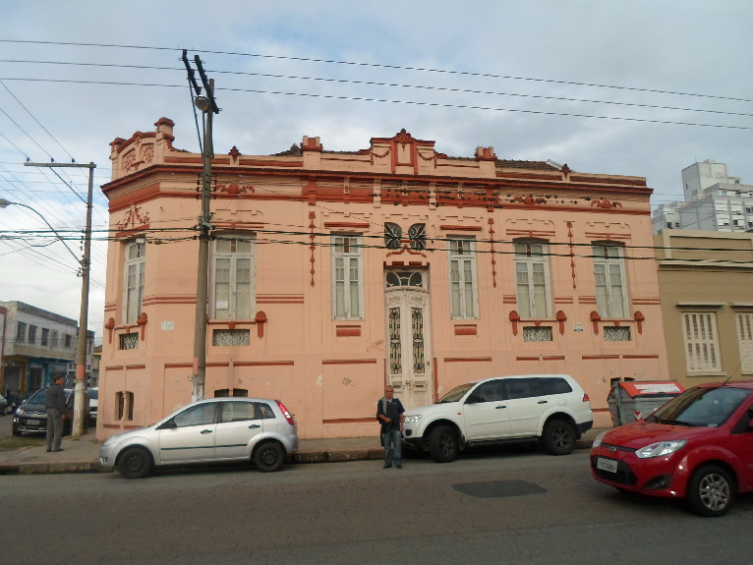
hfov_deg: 69.4
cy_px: 282
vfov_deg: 54.9
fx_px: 544
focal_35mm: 25
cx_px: 376
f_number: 2.5
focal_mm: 4.5
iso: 80
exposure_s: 1/1000
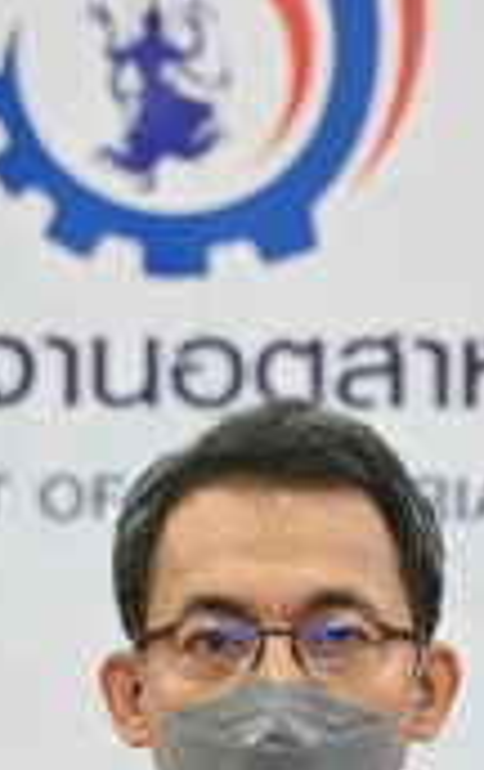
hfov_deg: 1.9
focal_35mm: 686
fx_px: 14430
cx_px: 255
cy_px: 792
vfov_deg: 3.1
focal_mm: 145
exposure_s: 1/50
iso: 4000
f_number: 5.6
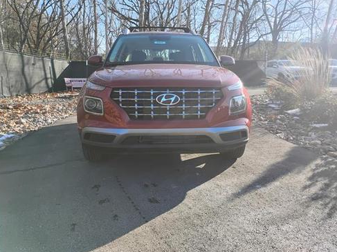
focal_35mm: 29
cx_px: 170
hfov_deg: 61.7
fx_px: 282
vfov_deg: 48.2
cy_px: 124
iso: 100
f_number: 1.8
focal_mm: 4.26
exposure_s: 1/370
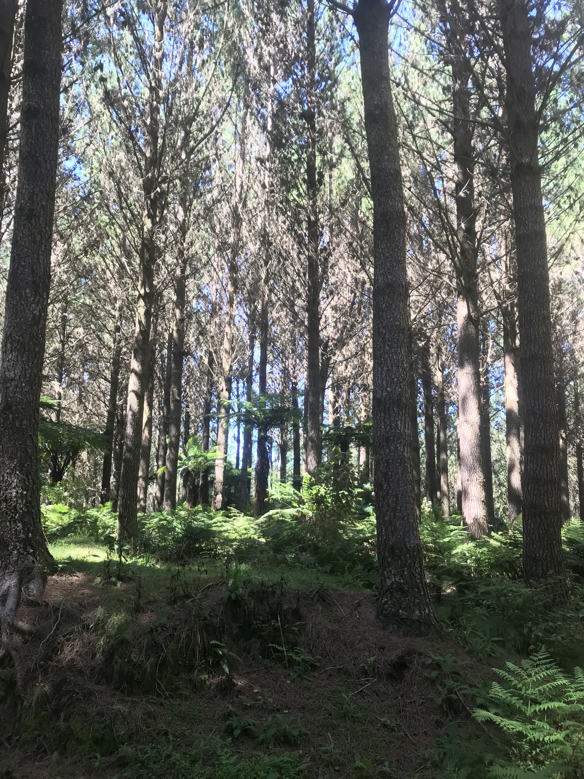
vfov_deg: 63.4
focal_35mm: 28
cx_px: 292
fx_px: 630
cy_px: 390
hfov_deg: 49.7
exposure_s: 1/100
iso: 32
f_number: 1.8
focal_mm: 3.99
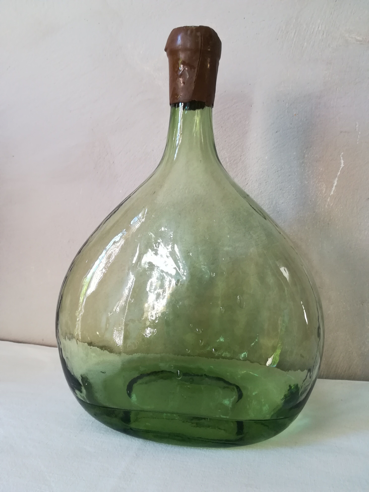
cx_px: 184
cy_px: 246
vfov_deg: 67.3
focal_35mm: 26
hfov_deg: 53.1
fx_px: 370
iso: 160
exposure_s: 1/33.3
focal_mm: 3.83
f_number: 2.2
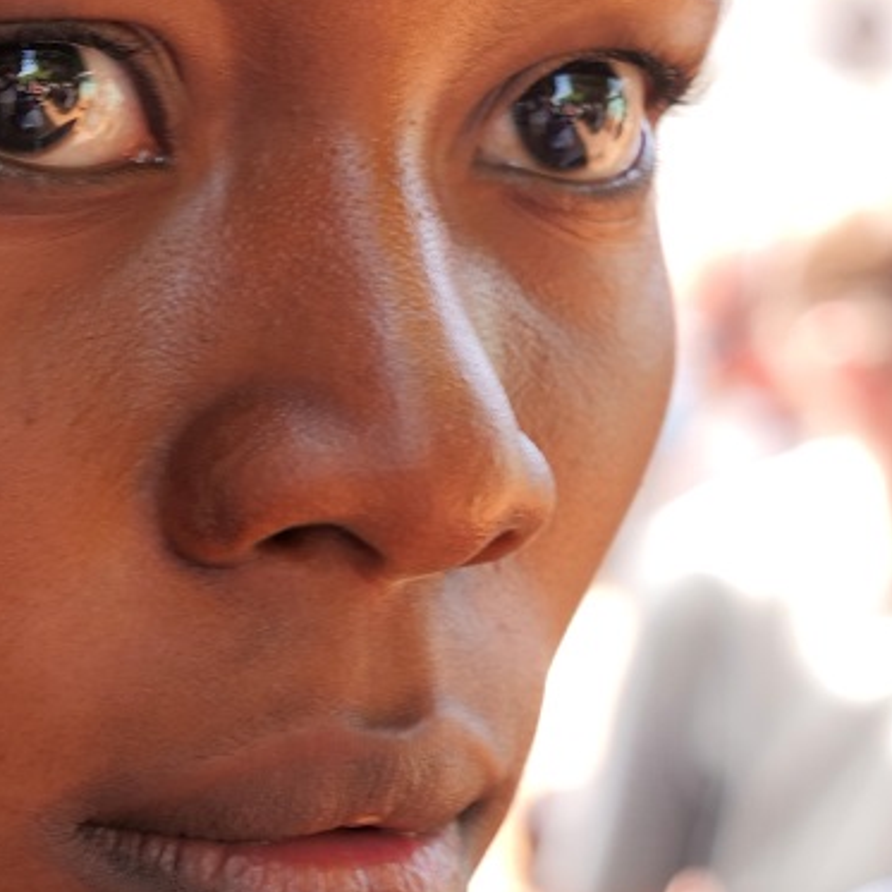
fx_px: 5802
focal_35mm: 199
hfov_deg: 8.7
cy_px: 603
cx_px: -188
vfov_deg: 8.8
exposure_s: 1/60
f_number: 3.6
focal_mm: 27
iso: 100
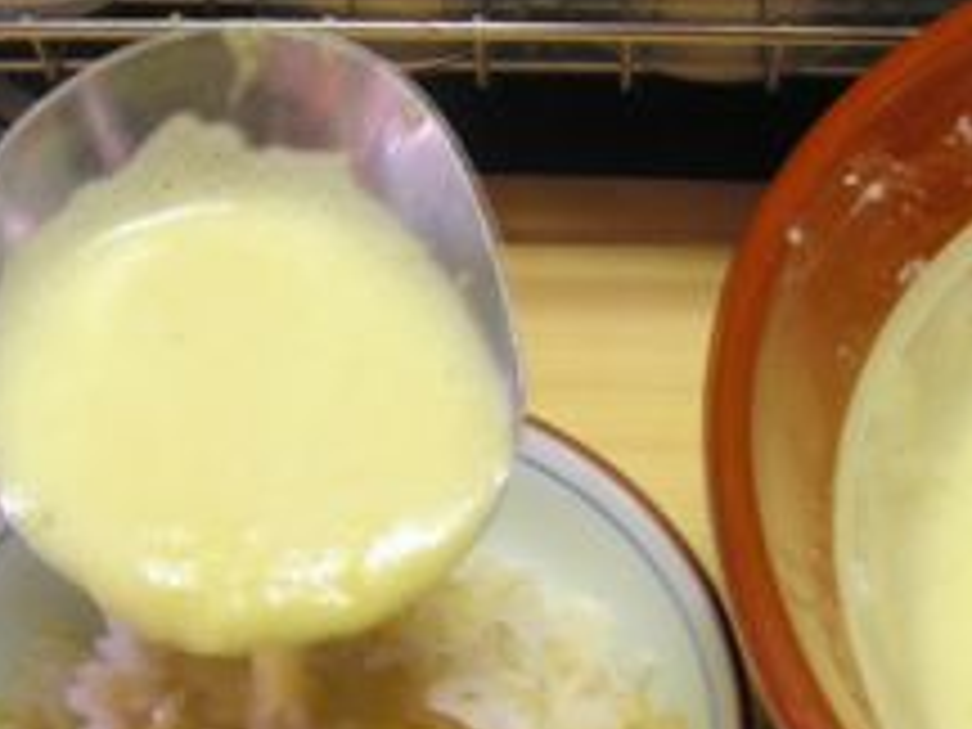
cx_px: 446
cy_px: 673
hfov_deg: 22.2
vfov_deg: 16.5
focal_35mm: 88
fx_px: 2471
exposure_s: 1/3.9
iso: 66
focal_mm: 6.3
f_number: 3.2
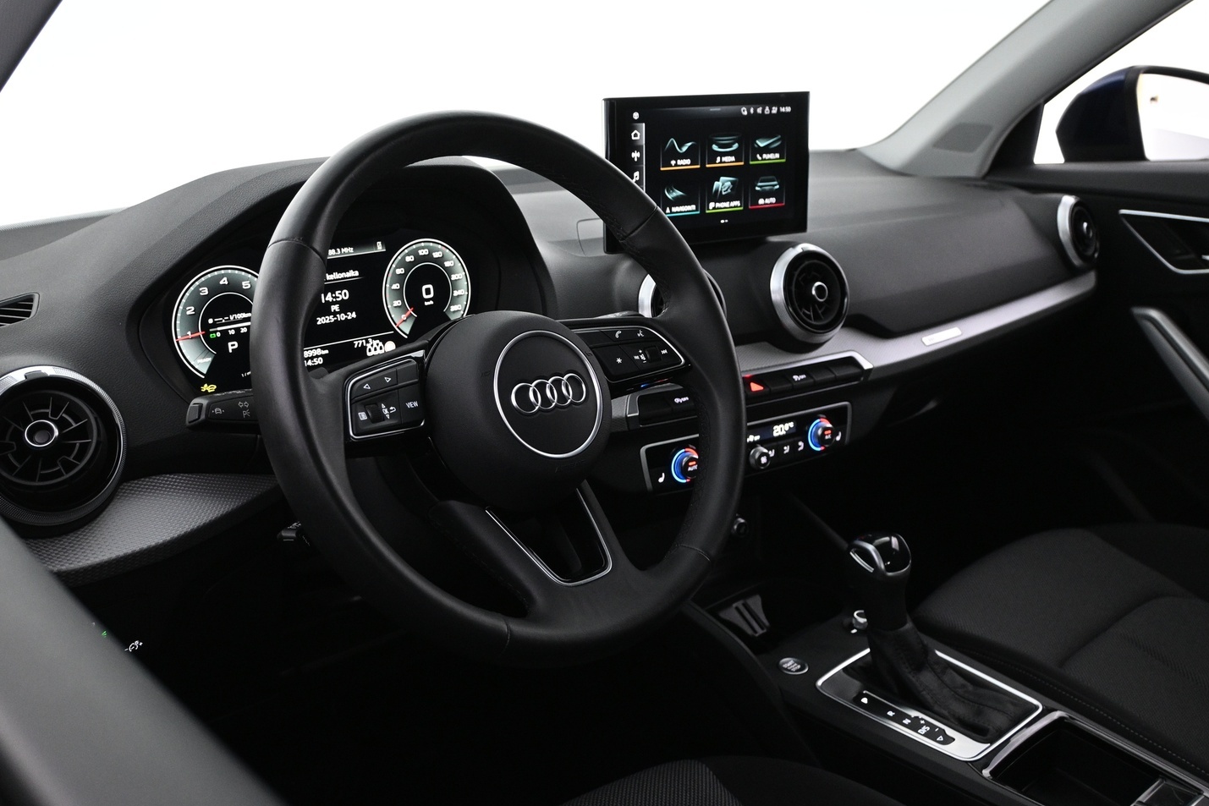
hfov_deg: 55.7
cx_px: 550
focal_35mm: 34
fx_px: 1142
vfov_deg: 38.8
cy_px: 361
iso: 1600
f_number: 3.8
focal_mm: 20
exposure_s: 1/30
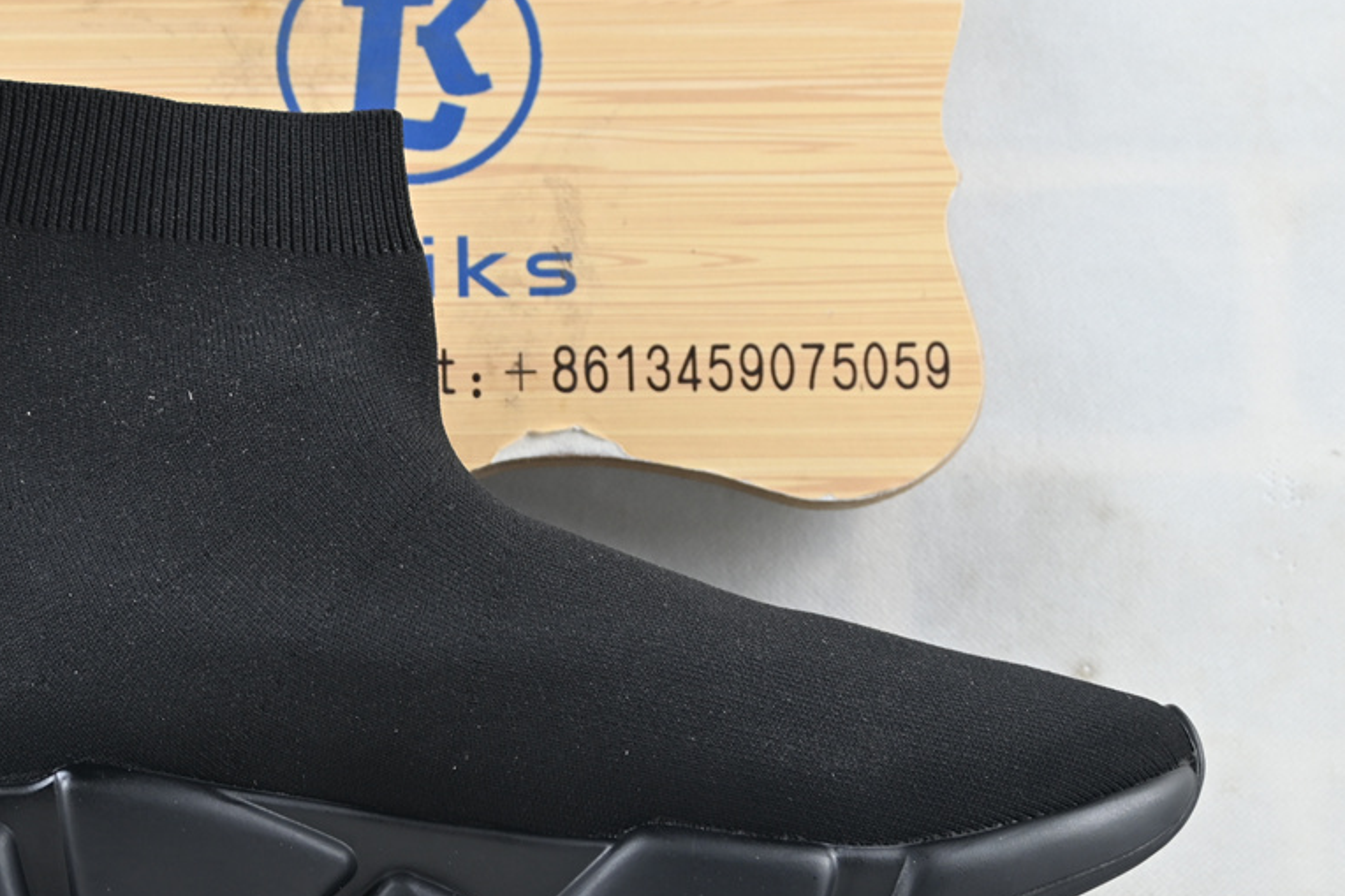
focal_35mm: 66
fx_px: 2465
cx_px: 419
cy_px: 595
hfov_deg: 30.2
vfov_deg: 20.5
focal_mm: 28
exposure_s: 1/40
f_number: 4.5
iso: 140
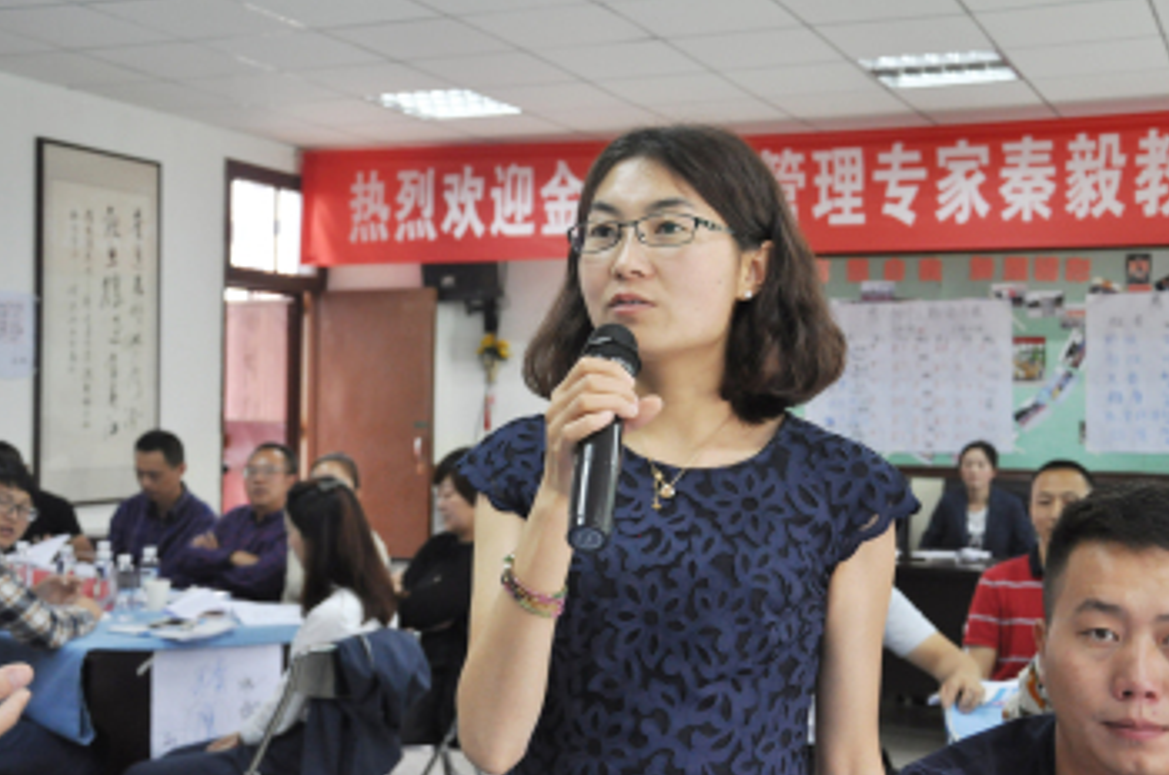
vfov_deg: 28.0
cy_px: 389
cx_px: 635
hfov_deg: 41.1
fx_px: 1556
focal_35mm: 48
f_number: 4
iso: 800
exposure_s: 1/50
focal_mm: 28
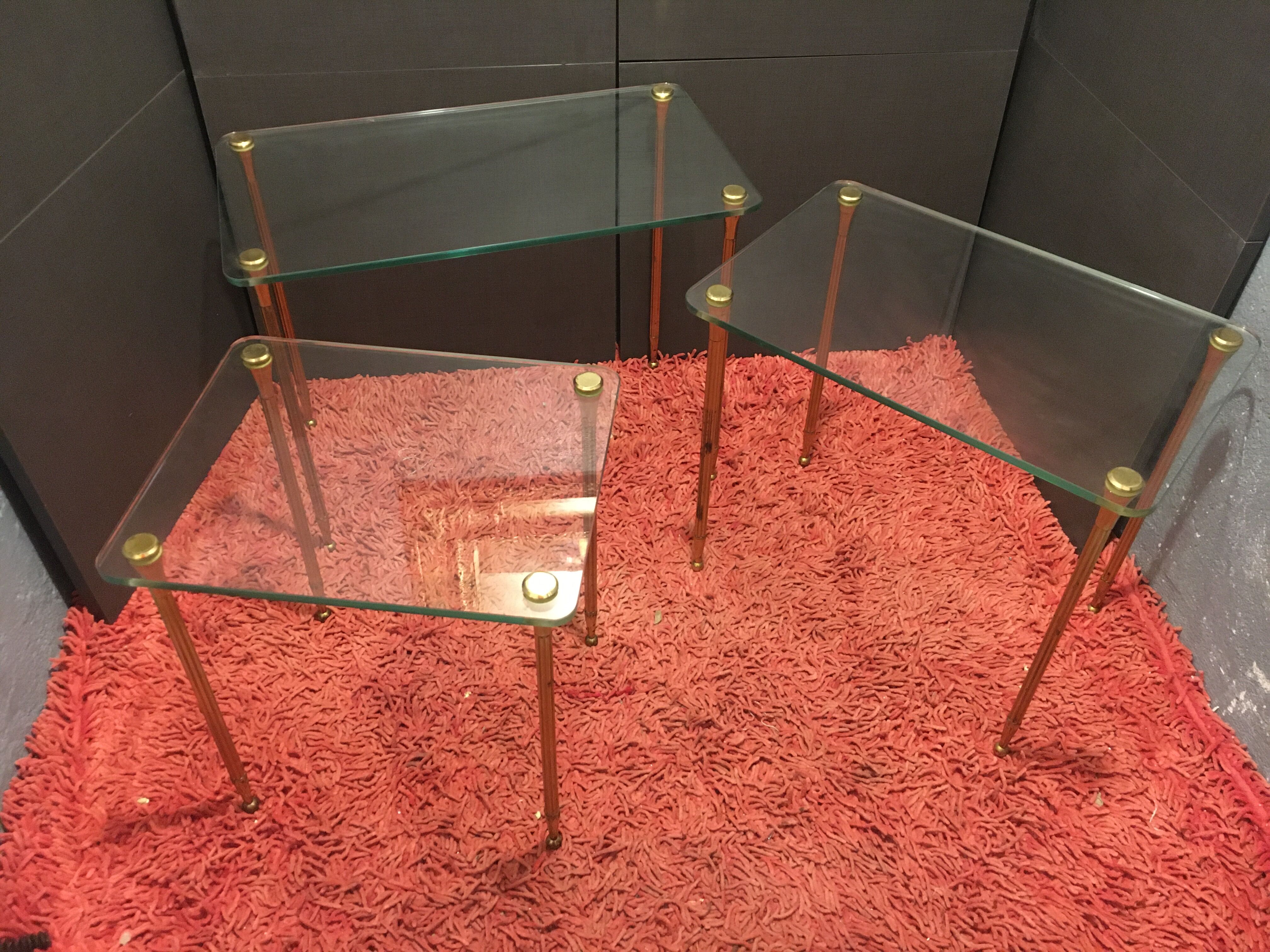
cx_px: 635
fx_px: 1064
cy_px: 476
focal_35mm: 29
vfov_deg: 48.2
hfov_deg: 61.7
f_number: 2.2
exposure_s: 1/17
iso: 500
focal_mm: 4.15
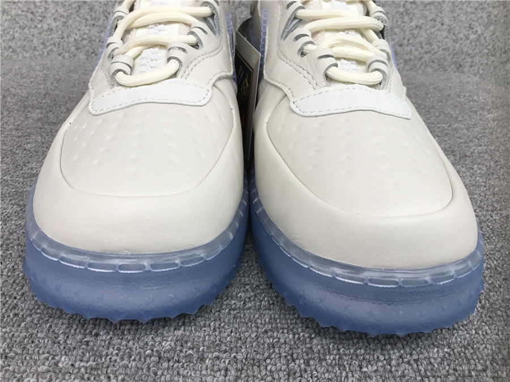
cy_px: 191
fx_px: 457
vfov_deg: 45.4
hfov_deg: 58.4
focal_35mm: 31
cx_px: 255
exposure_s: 1/100
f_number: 2.4
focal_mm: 3.3
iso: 25
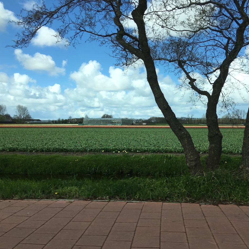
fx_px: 285
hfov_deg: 46.8
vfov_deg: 47.2
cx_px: 154
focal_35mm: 35
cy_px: 124
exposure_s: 1/1083
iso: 25
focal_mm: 4.15
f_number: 2.2
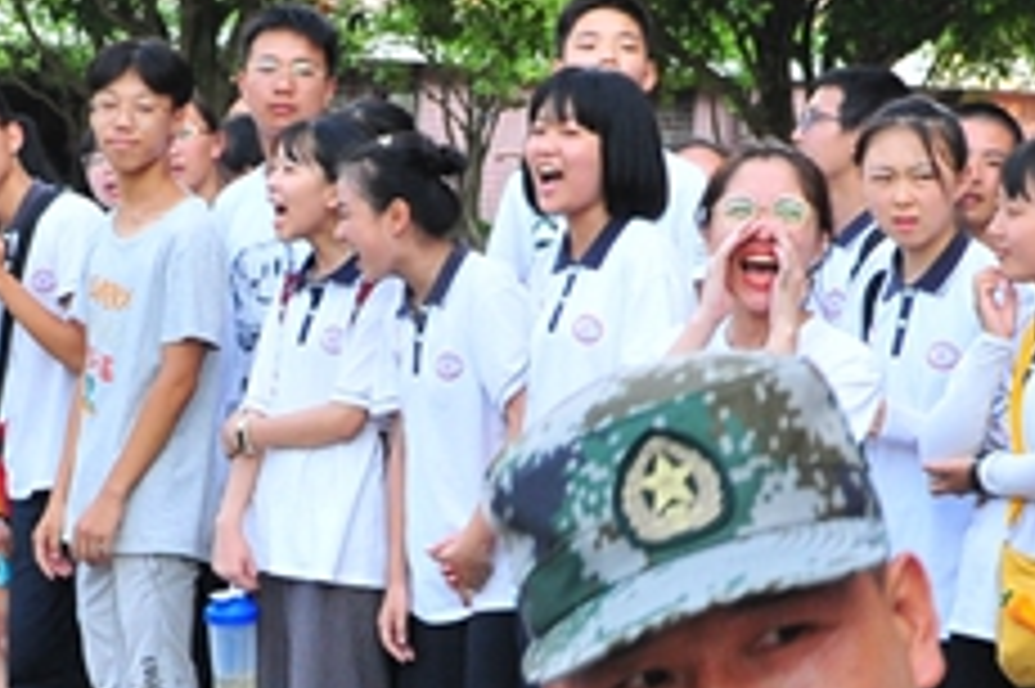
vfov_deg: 8.4
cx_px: 382
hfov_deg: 12.8
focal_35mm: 160
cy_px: 958
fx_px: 4597
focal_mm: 24
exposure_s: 1/200
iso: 500
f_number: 7.1
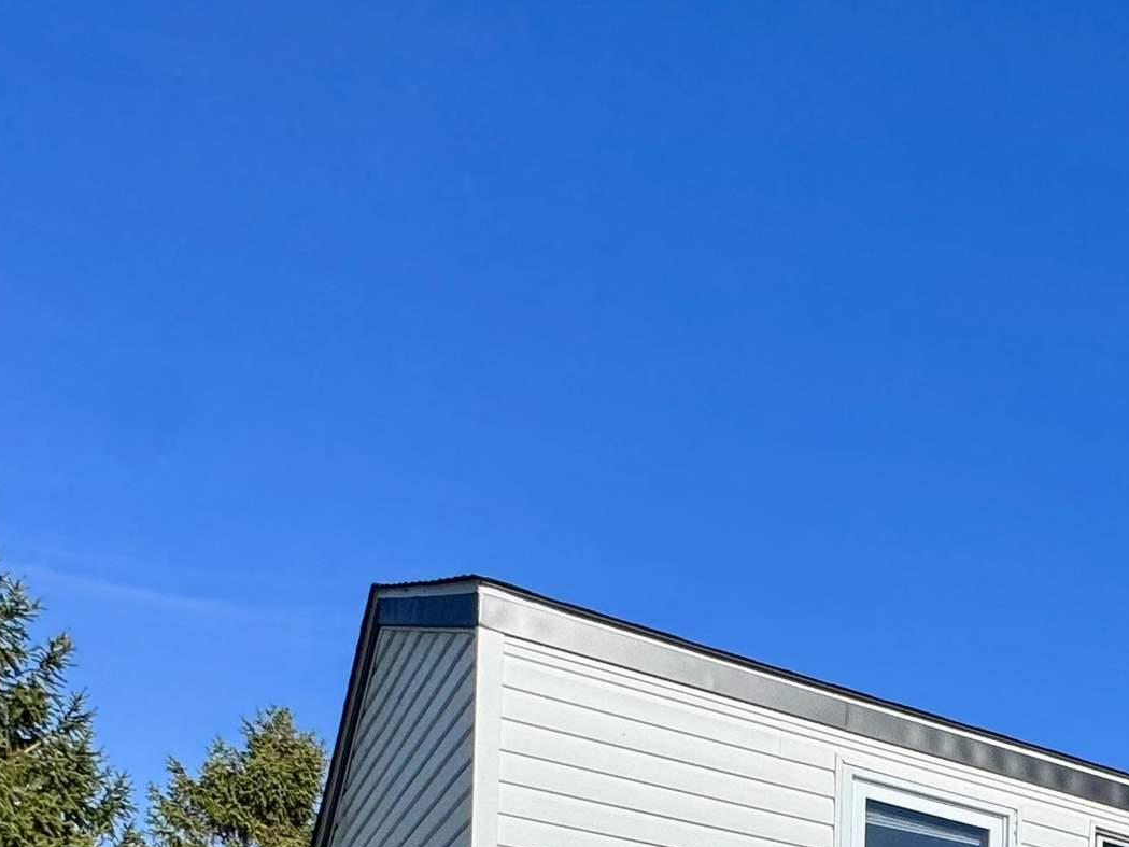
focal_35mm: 41
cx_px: 1401
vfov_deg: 26.8
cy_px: 1222
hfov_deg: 34.8
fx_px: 1337
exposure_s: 1/3906
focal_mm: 2.22
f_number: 2.2
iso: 40
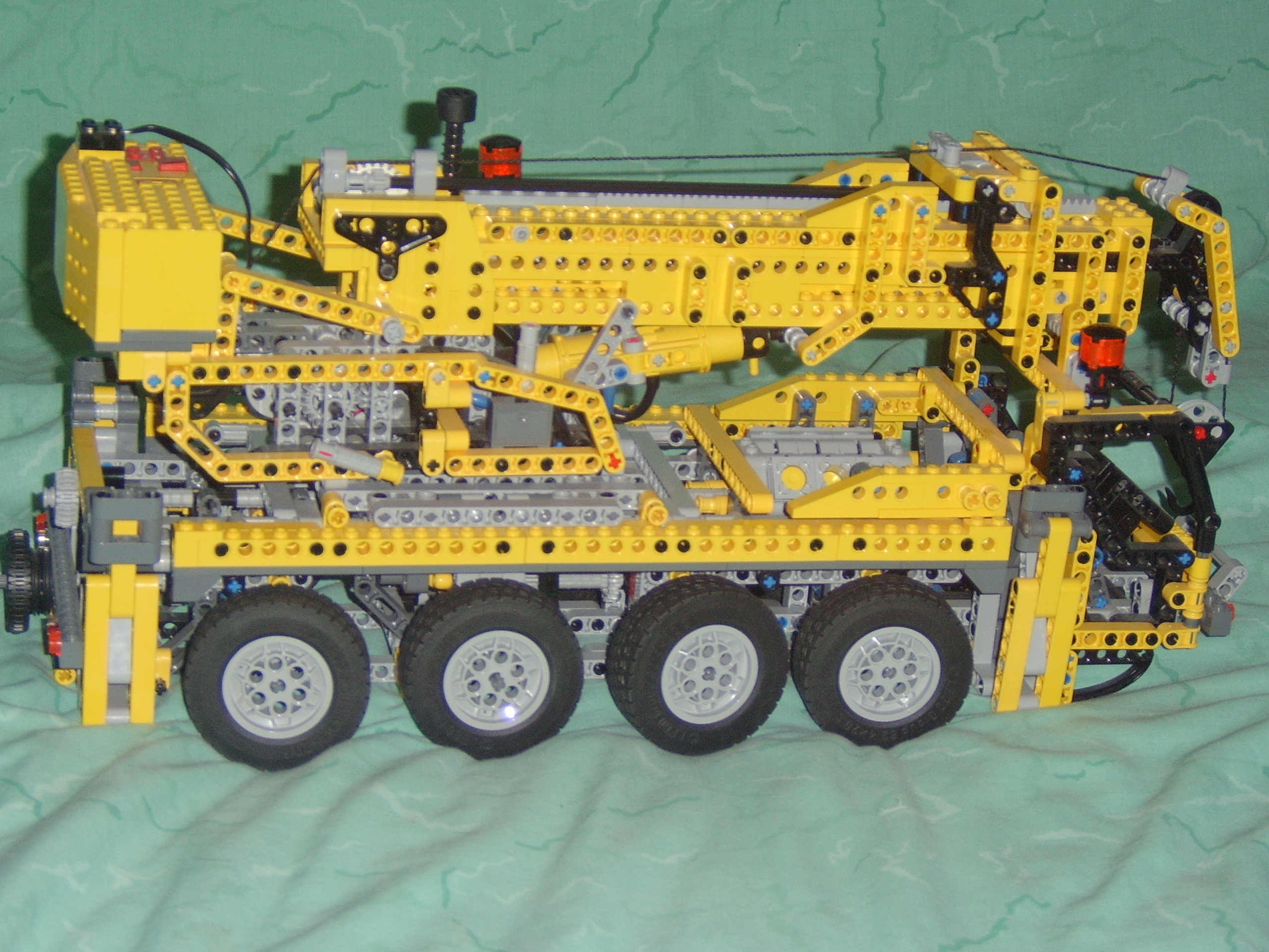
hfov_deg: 28.6
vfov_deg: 21.6
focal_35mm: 68
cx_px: 602
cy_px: 439
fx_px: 2493
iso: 141
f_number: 4
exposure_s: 1/60
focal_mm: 16.25
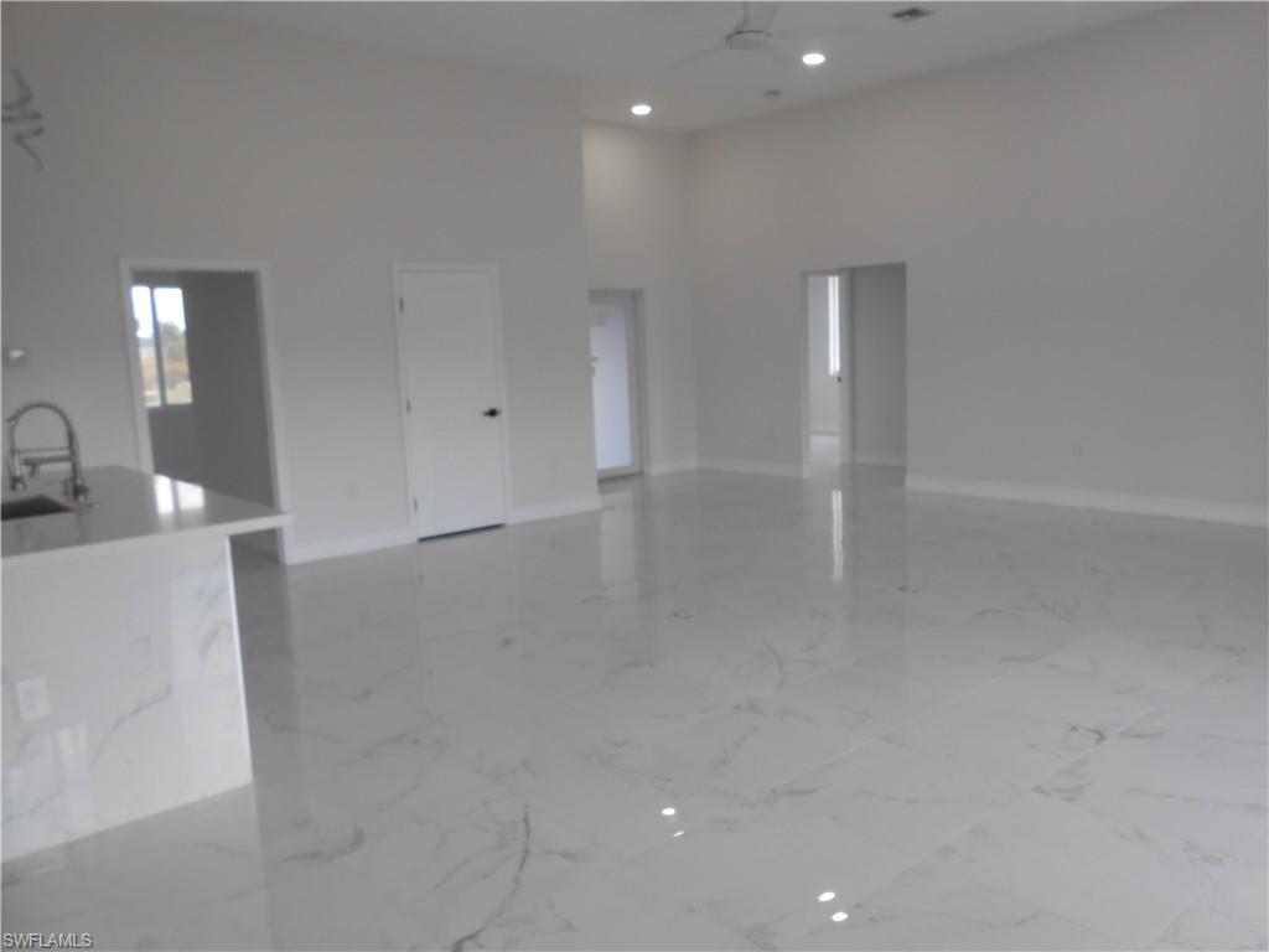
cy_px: 476
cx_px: 634
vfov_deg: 53.1
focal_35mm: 26
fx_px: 953
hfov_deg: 67.3
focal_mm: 4.6
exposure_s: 1/50
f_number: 3.5
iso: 80
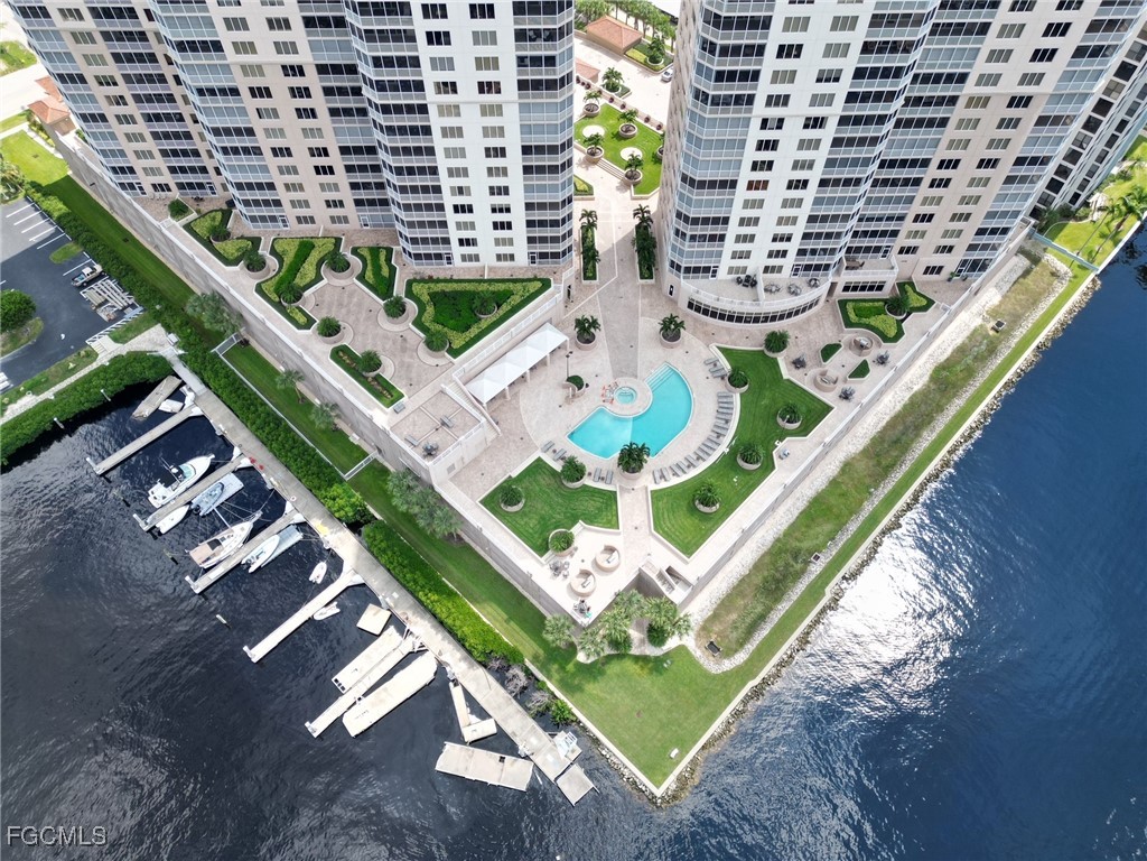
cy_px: 430
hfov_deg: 71.6
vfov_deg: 56.8
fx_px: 795
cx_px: 574
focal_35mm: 24
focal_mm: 6.72
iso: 130
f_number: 1.7
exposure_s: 1/1250
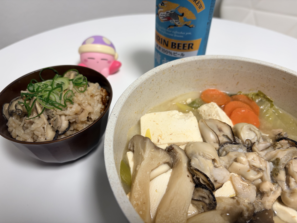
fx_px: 223
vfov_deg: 53.1
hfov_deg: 67.3
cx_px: 148
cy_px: 112
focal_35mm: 26
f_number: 1.6
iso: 80
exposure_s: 1/60
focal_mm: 5.96
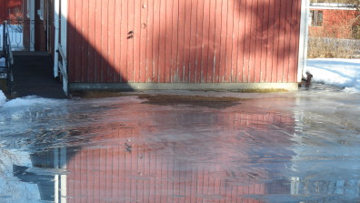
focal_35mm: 77
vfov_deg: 15.7
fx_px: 735
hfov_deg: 27.5
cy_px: 131
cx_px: 181
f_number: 4.6
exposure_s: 1/125
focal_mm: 12.8
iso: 80
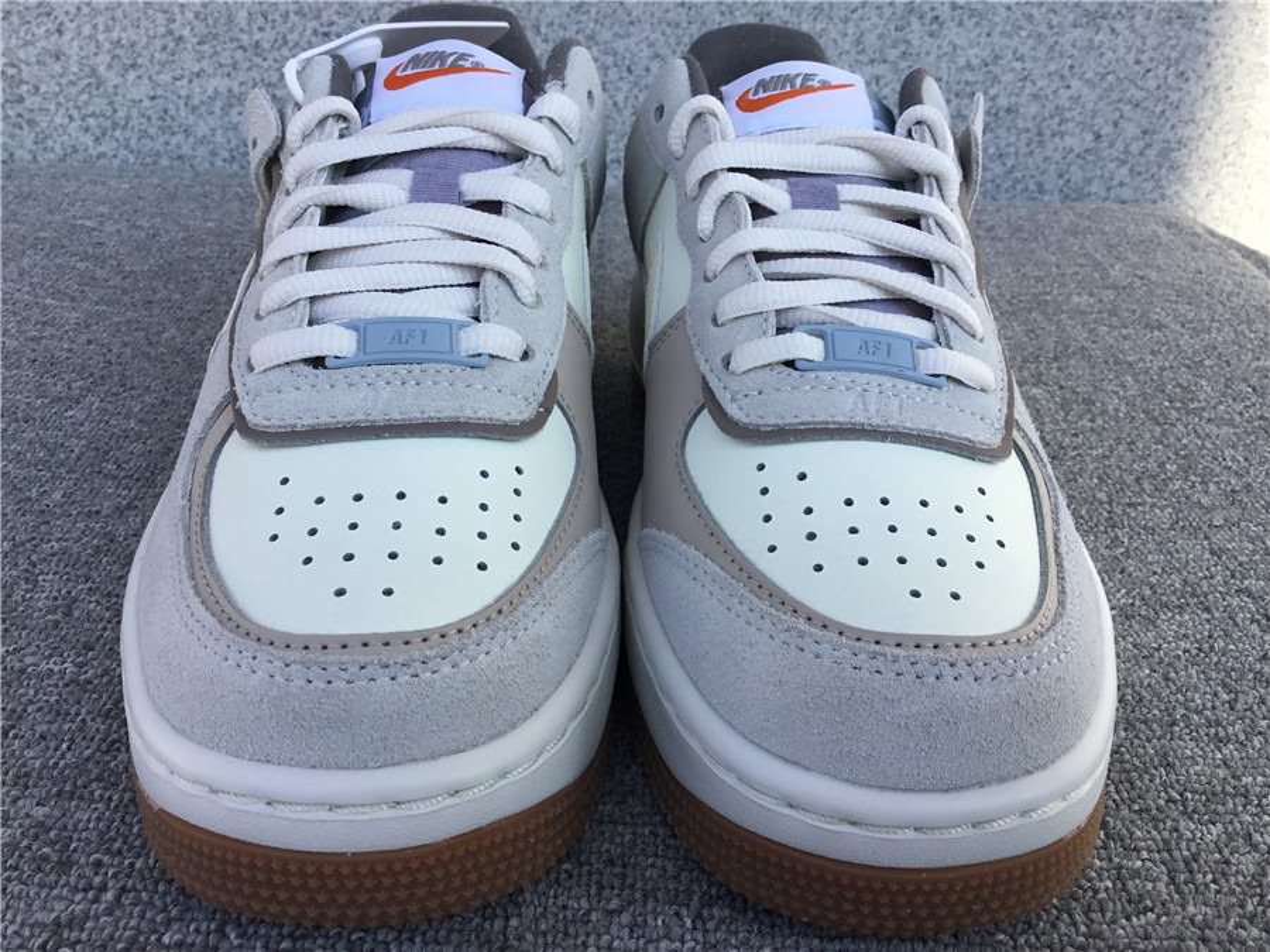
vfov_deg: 45.4
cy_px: 476
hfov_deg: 58.4
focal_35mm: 31
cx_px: 635
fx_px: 1137
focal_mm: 3.3
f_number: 2.4
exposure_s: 1/657
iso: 25
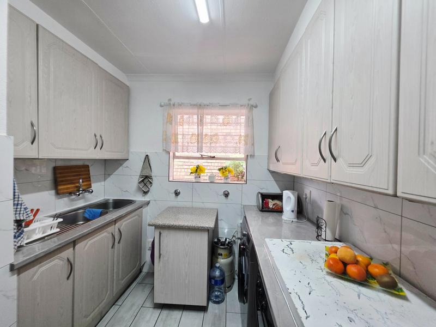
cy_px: 164
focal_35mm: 13
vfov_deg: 89.9
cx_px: 218
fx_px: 164
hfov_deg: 106.2
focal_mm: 2.2
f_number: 1.9
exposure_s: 1/101
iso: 64
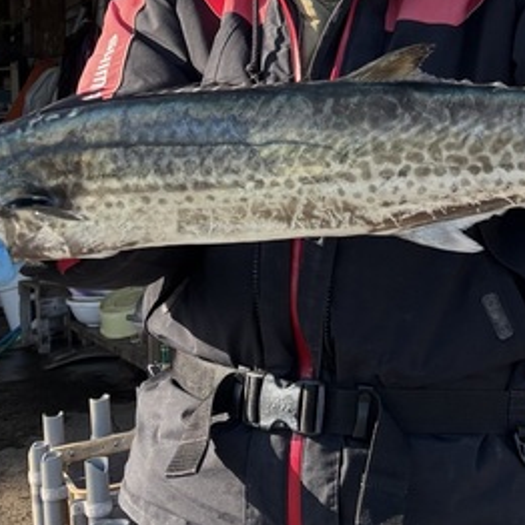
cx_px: 387
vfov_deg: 21.8
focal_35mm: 75
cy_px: -56
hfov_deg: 22.9
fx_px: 1287
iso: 50
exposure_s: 1/1543
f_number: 1.6
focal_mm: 5.96
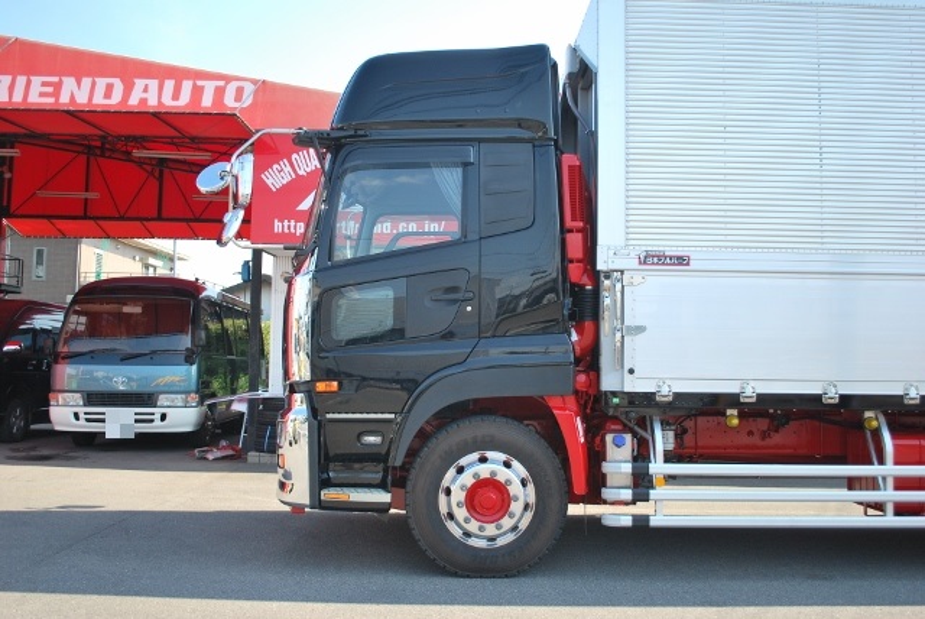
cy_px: 310
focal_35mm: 36
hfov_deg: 53.1
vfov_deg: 36.9
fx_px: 926
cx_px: 462
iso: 220
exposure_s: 1/500
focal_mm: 24
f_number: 4.2
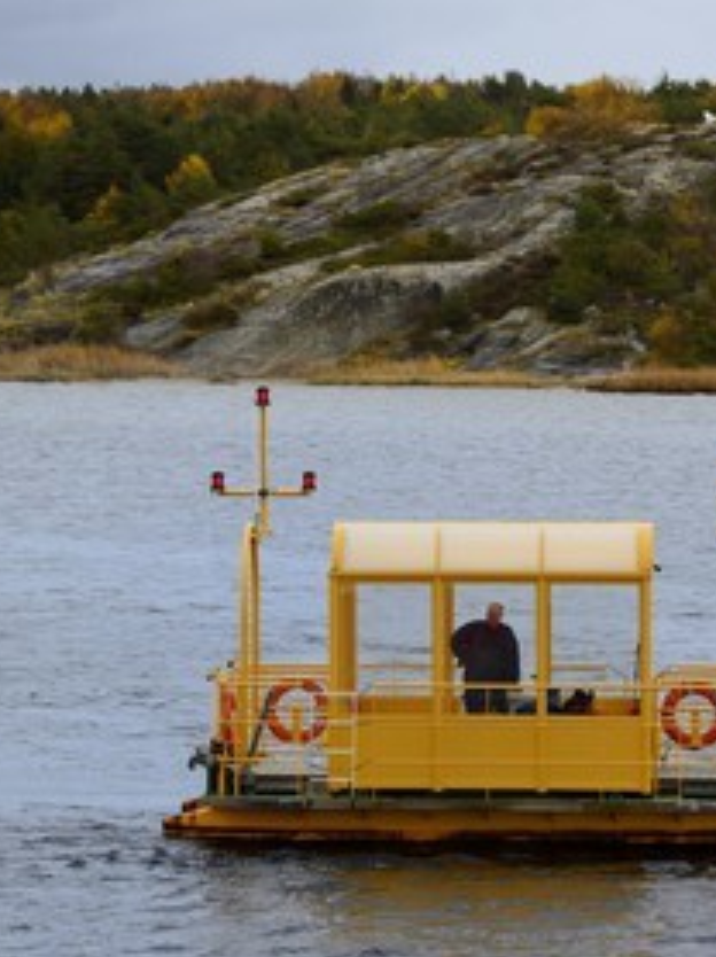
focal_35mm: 189
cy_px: 478
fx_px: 5220
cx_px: 282
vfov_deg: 10.5
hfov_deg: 7.8
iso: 800
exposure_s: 1/320
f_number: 8
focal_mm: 130
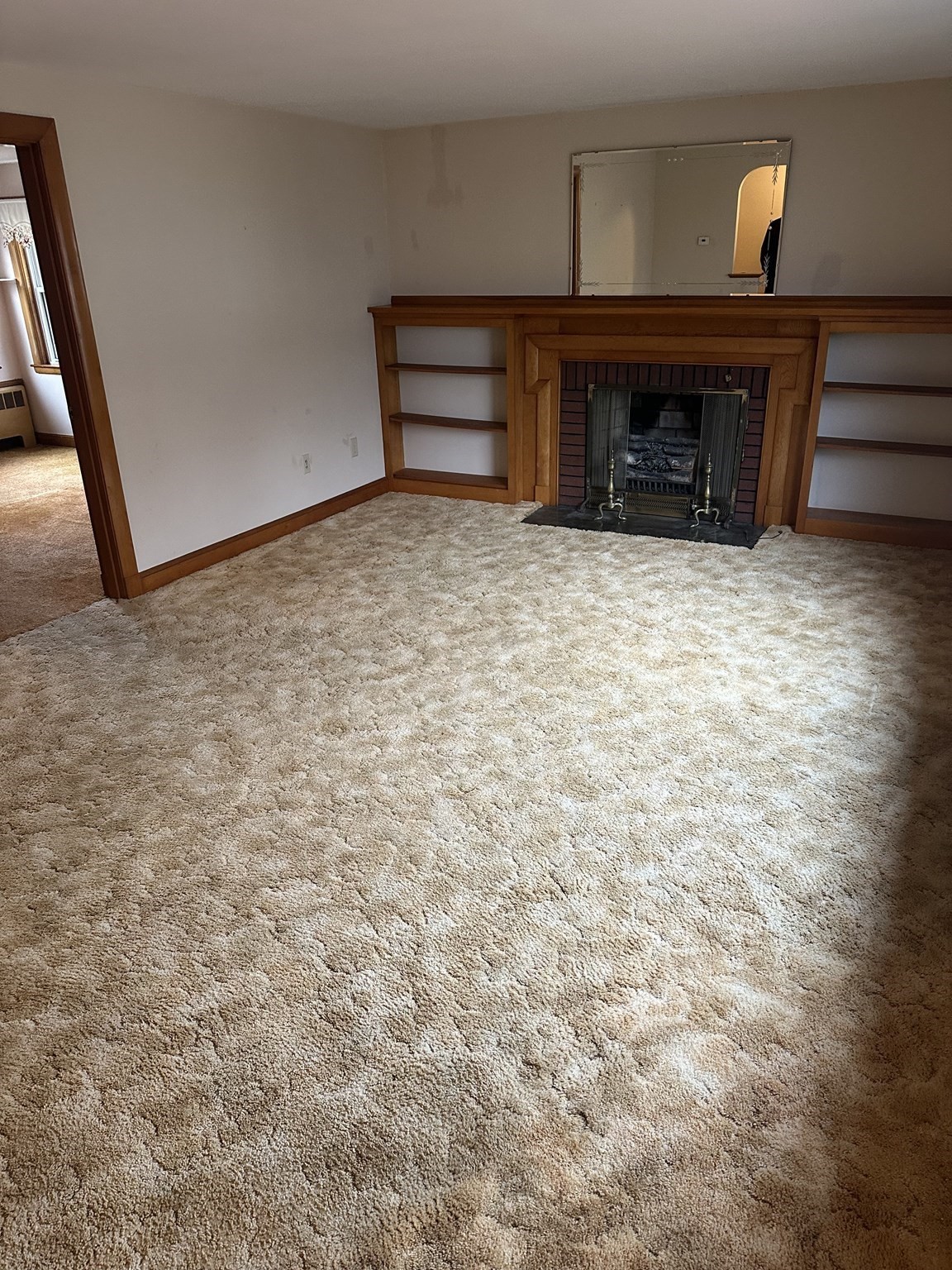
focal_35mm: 24
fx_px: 880
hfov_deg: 56.8
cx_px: 476
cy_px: 635
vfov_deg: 71.6
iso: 320
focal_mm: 6.86
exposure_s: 1/60
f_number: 1.78
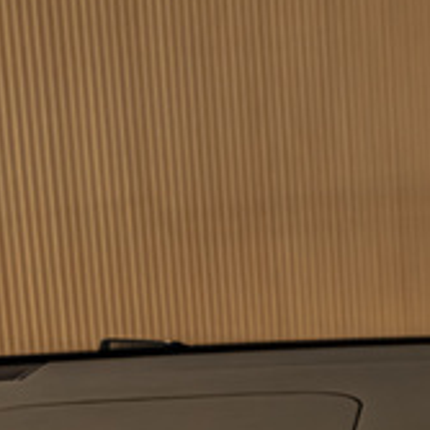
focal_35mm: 146
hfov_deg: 11.3
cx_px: 707
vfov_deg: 11.3
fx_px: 2052
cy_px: 718
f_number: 5
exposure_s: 1/160
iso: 400
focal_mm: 28
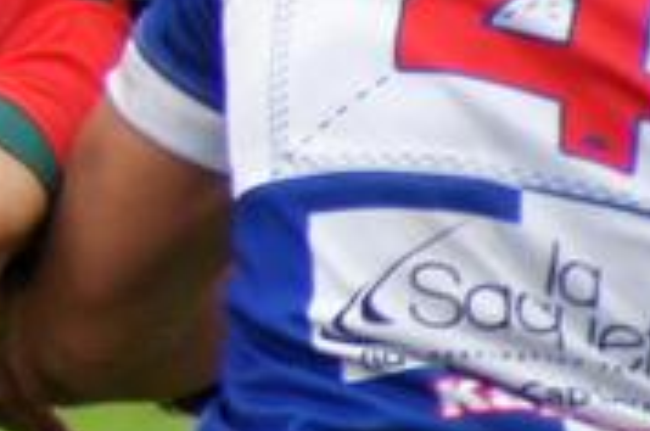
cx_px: -997
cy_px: -210
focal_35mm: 3238
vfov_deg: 0.4
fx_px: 58358
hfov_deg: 0.6
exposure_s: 1/800
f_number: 6.3
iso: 800
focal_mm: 300
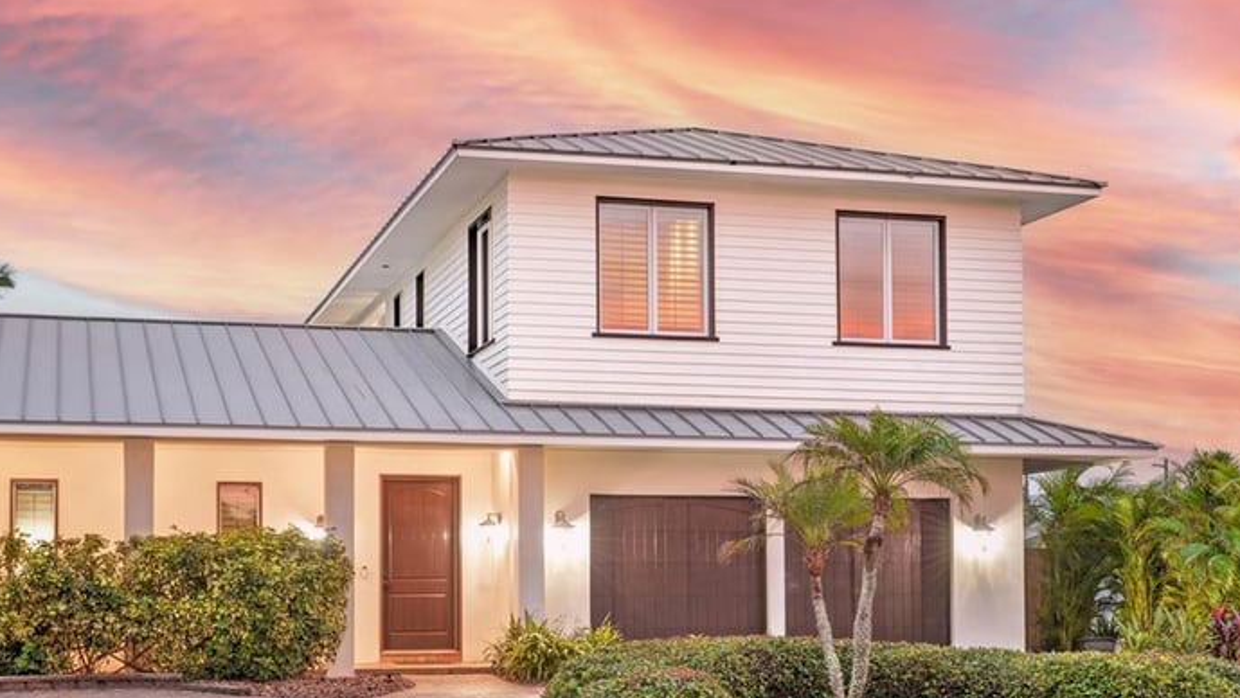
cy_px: 568
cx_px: 677
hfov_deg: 33.8
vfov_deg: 19.2
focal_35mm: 62
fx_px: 2039
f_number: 8
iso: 100
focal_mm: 34
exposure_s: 2
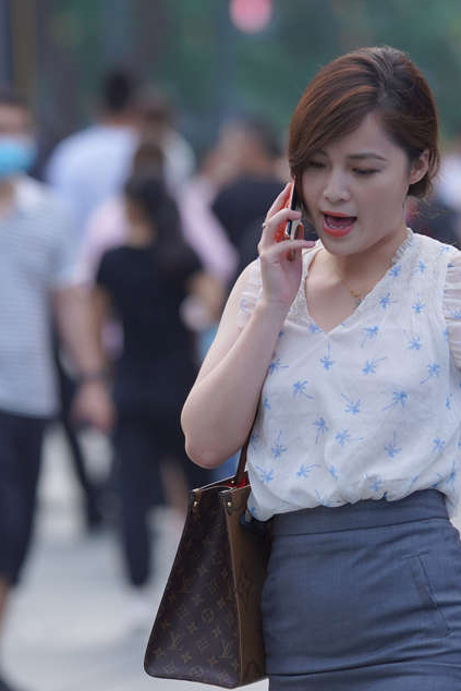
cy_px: 581
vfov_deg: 5.4
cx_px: 437
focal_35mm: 383
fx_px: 7352
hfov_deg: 3.6
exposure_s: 1/800
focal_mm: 135
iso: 400
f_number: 2.5
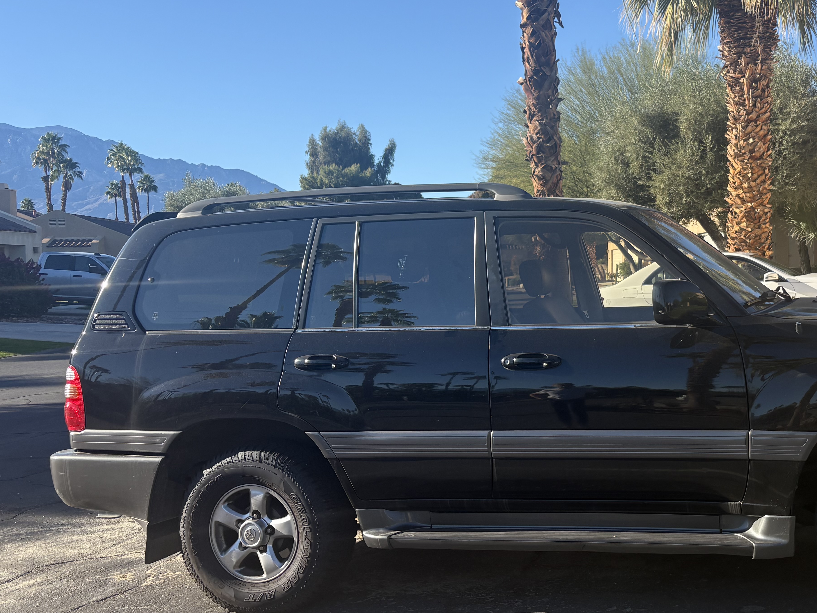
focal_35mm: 41
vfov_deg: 35.1
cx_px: 627
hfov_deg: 44.0
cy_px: 289
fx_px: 968
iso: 50
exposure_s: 1/1626
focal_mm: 5.96
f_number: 1.6
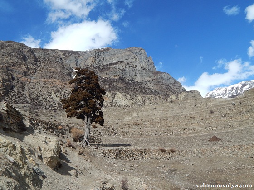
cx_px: 127
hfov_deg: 58.4
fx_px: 227
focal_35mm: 31
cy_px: 95
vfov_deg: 45.4
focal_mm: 5.6
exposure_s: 1/500
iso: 125
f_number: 6.5
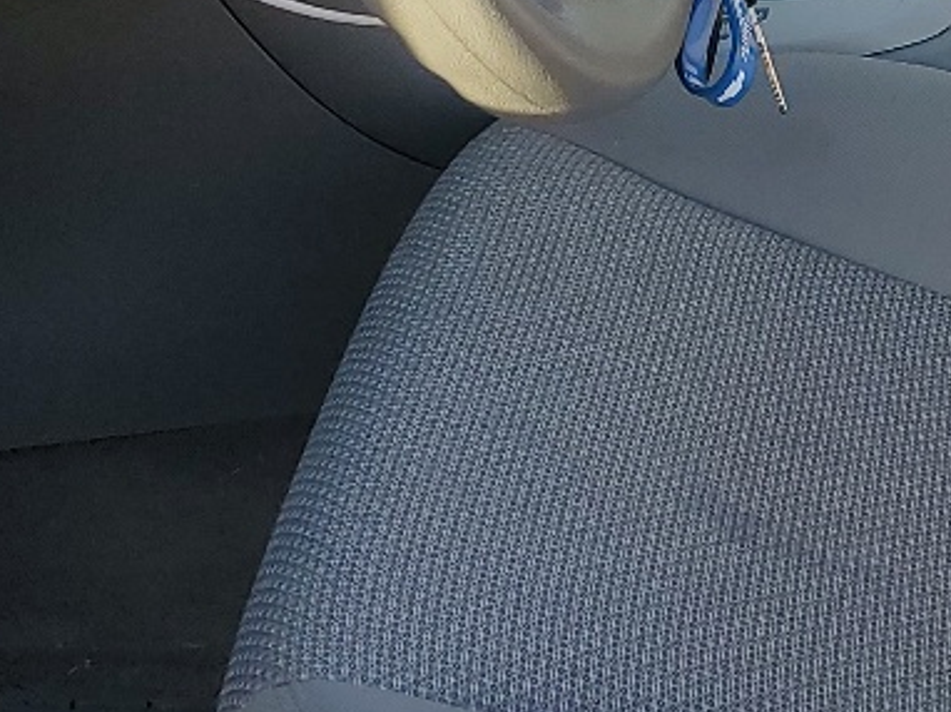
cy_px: 147
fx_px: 2993
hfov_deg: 17.9
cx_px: 799
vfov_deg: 13.5
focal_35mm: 109
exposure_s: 1/588
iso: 50
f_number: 1.5
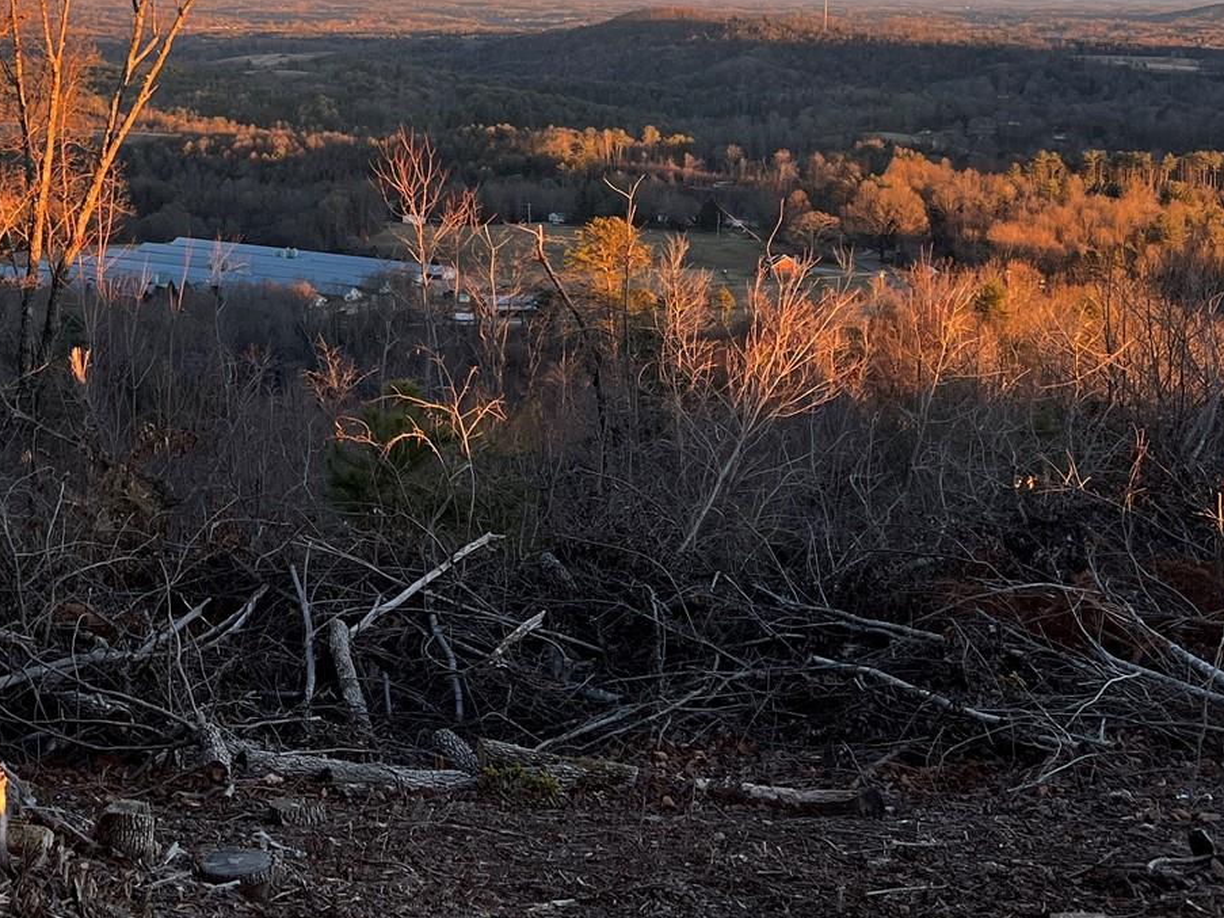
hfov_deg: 31.1
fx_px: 2086
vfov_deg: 24.2
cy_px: 126
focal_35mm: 59
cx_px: 108
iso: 50
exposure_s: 1/733
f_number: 1.5
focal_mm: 5.7
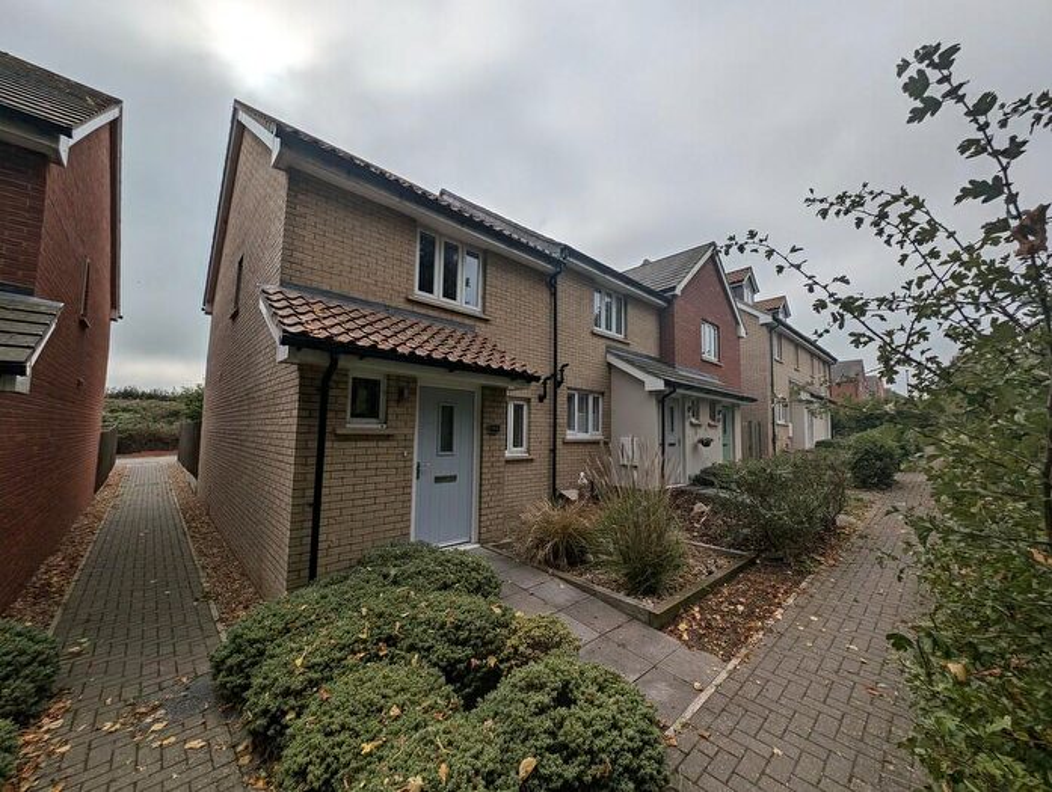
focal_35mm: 12
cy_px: 396
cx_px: 526
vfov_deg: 94.7
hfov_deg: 110.4
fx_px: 365
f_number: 1.95
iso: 40
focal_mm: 2.23
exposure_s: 1/4484
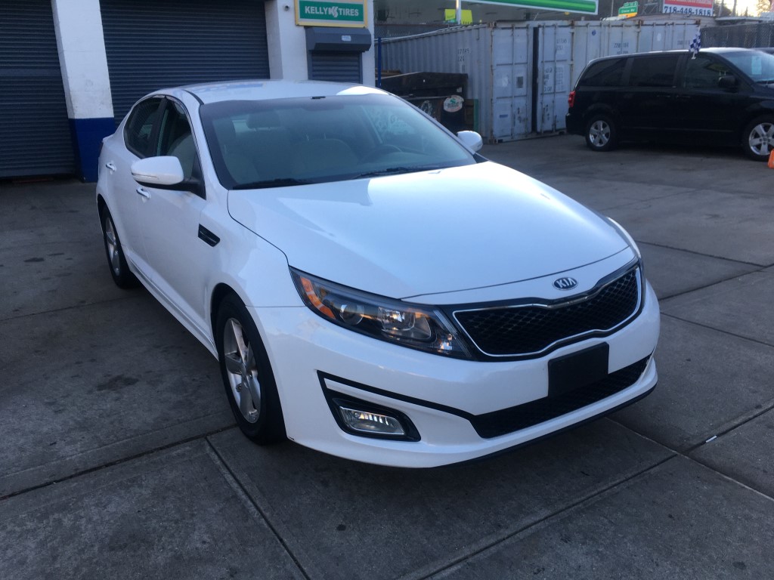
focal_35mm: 29
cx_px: 387
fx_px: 648
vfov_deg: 48.2
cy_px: 290
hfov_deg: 61.7
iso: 25
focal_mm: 4.15
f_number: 2.2
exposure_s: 1/126
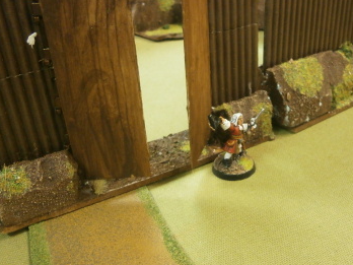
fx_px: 408
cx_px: 213
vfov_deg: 36.0
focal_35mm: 40
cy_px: 127
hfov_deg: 46.5
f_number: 2.8
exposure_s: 1/25
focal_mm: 4.7
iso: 400
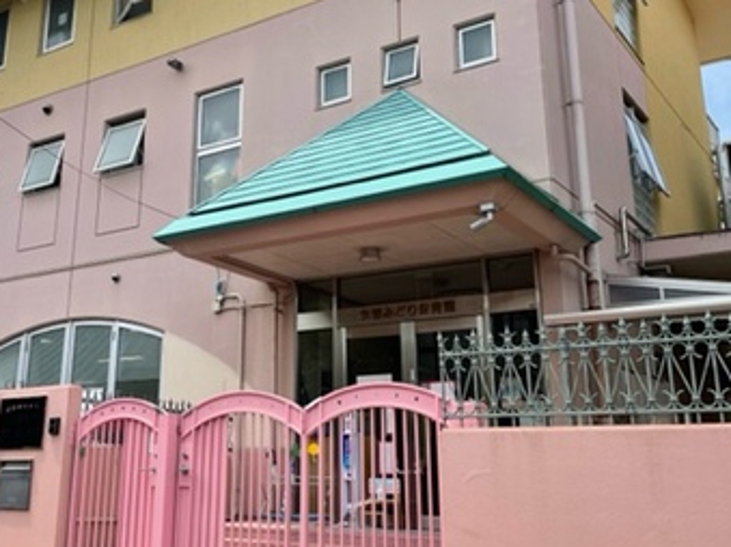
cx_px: 248
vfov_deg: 33.4
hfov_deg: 43.3
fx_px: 908
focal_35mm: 43
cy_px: 211
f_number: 1.6
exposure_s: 1/2681
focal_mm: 4.2
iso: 32
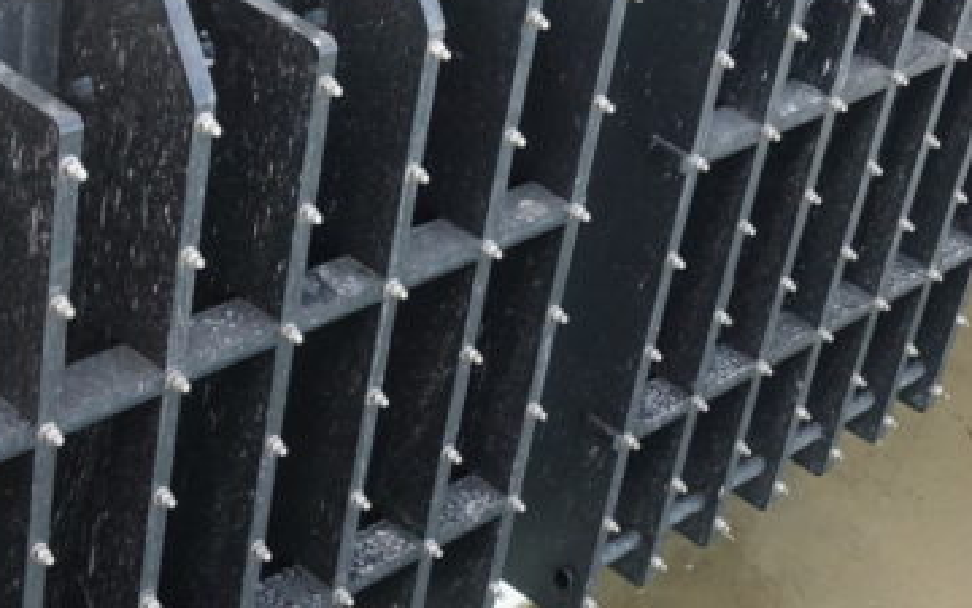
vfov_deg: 15.0
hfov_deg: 23.8
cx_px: 610
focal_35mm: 87
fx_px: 2305
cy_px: 342
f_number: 5.6
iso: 400
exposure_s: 1/80
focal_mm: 11.12
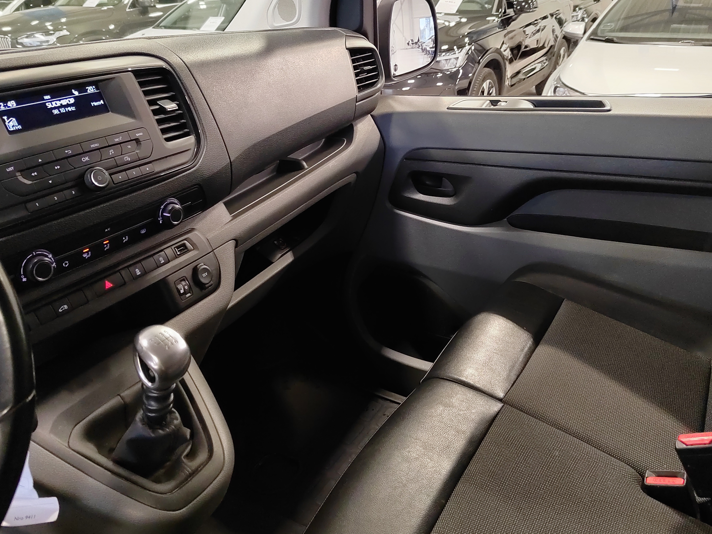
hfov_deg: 63.4
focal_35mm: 28
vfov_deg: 49.7
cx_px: 356
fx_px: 576
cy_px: 267
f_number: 1.9
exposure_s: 1/60
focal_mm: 5.52
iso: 3413
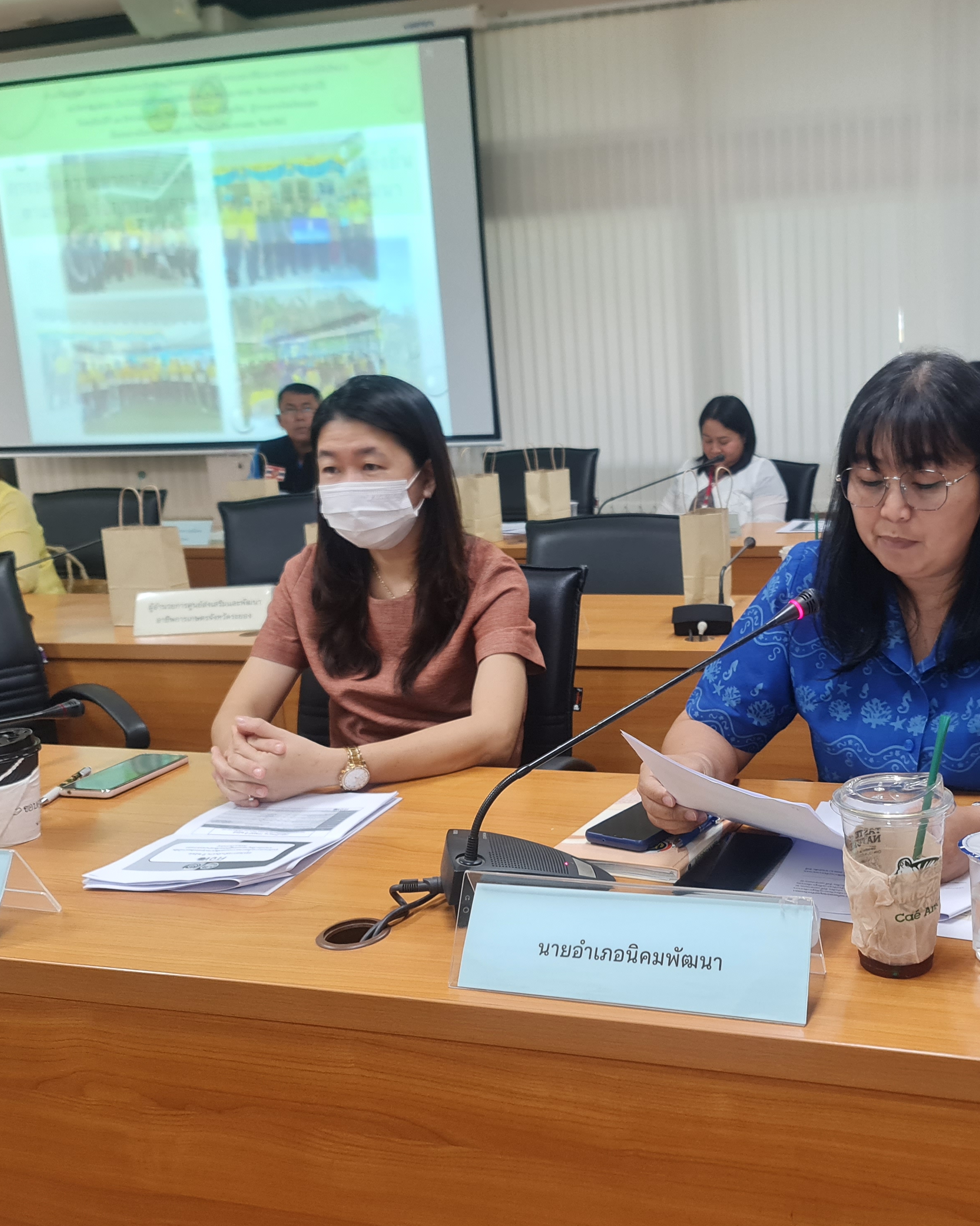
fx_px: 1197
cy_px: 613
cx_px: 686
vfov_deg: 54.2
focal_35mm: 33
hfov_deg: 43.6
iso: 320
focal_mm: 7
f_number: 1.8
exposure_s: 1/50
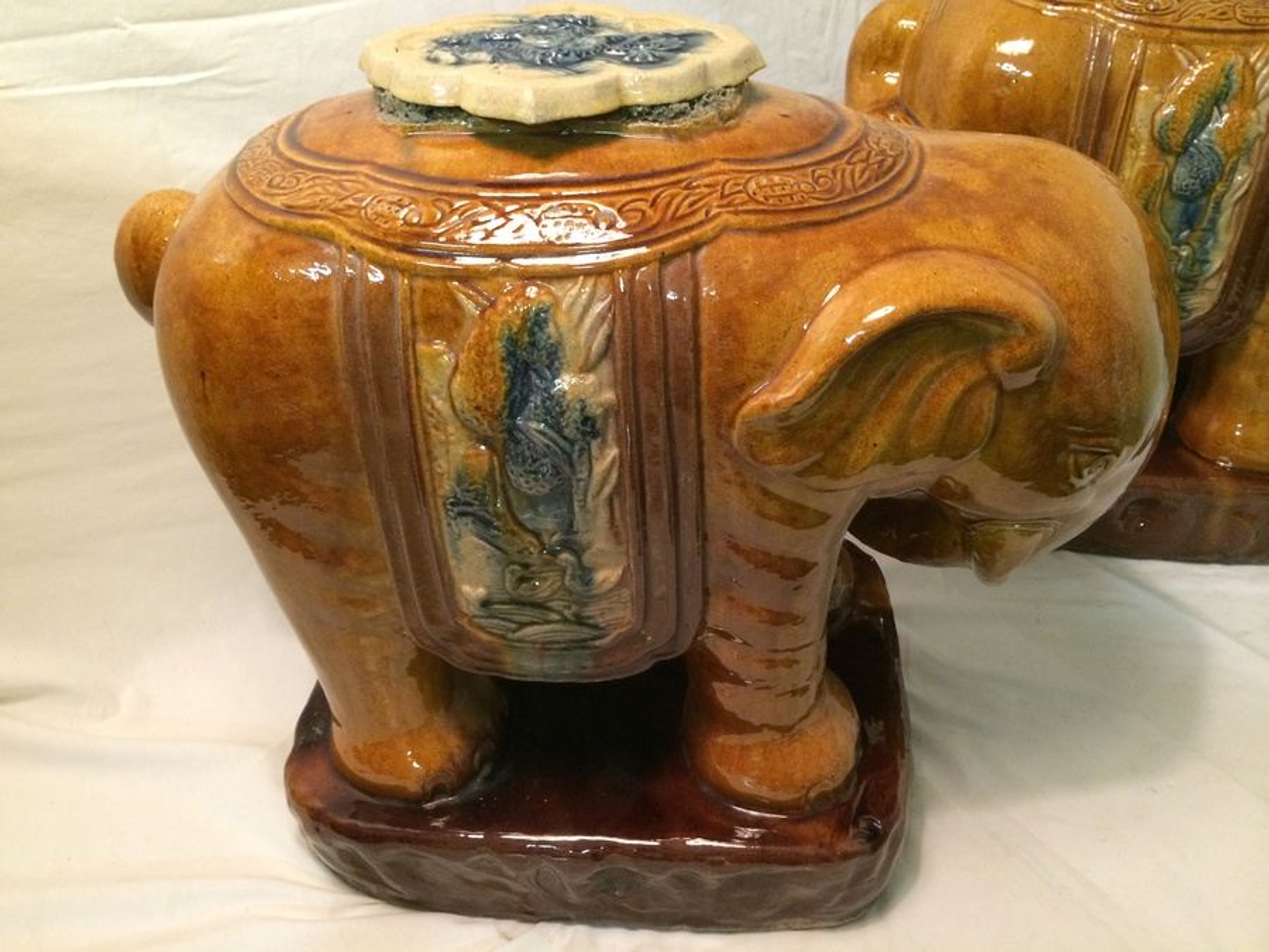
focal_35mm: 30
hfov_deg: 60.0
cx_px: 634
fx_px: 1100
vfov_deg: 46.8
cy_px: 476
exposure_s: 1/15
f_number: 2.2
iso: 320
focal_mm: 4.12
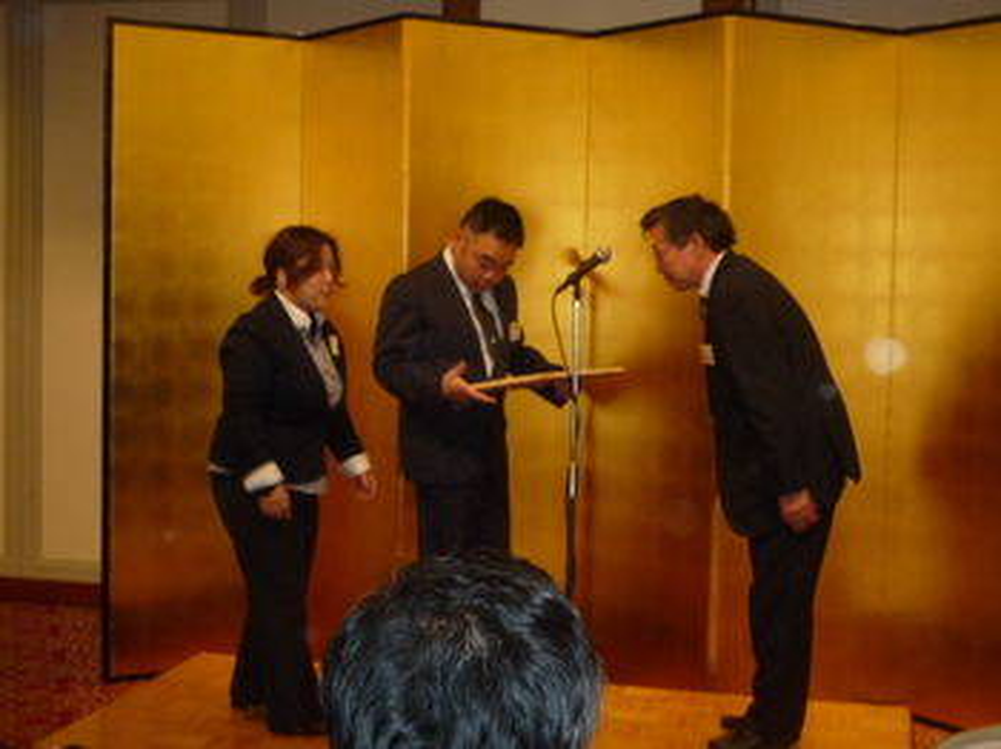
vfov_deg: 24.8
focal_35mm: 59
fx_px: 1705
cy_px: 374
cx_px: 500
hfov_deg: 32.7
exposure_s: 1/80
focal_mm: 10.4
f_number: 4.7
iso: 400
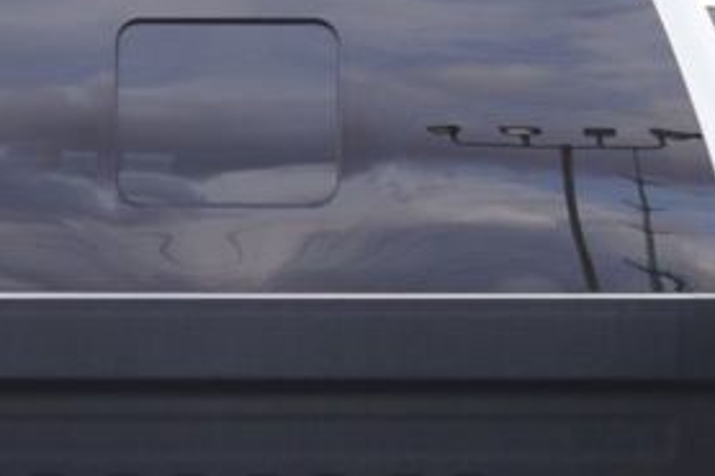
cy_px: 741
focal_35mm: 199
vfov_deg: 6.8
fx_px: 3950
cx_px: 201
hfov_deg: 10.3
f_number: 5.6
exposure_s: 1/80
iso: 100
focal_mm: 36
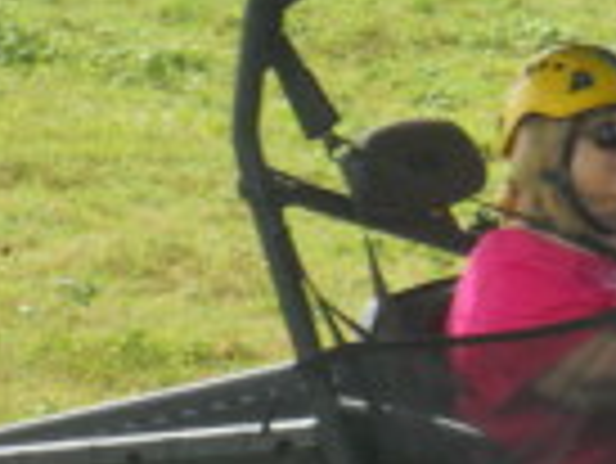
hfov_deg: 3.9
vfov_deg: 2.9
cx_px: 890
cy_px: 286
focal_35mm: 510
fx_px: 9084
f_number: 6.6
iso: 400
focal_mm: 25
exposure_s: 1/500
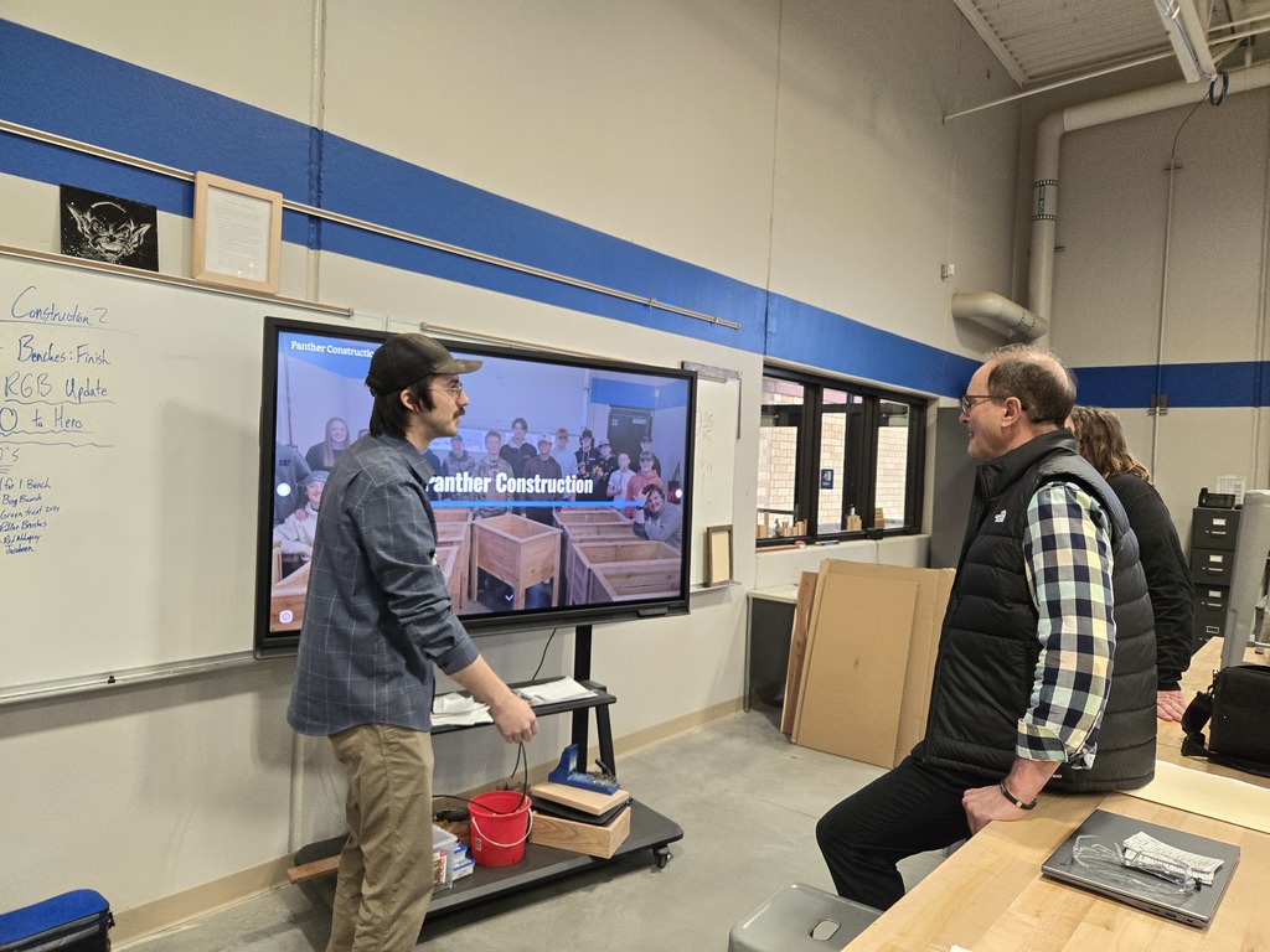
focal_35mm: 23
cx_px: 635
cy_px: 476
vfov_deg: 58.9
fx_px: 844
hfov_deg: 73.9
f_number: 1.8
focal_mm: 5.4
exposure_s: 1/120
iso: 200
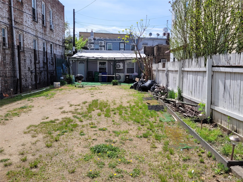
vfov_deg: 53.1
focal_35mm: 26
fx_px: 183
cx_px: 122
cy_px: 91
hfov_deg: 67.3
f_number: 1.8
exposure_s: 1/2572
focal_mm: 5.4
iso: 40
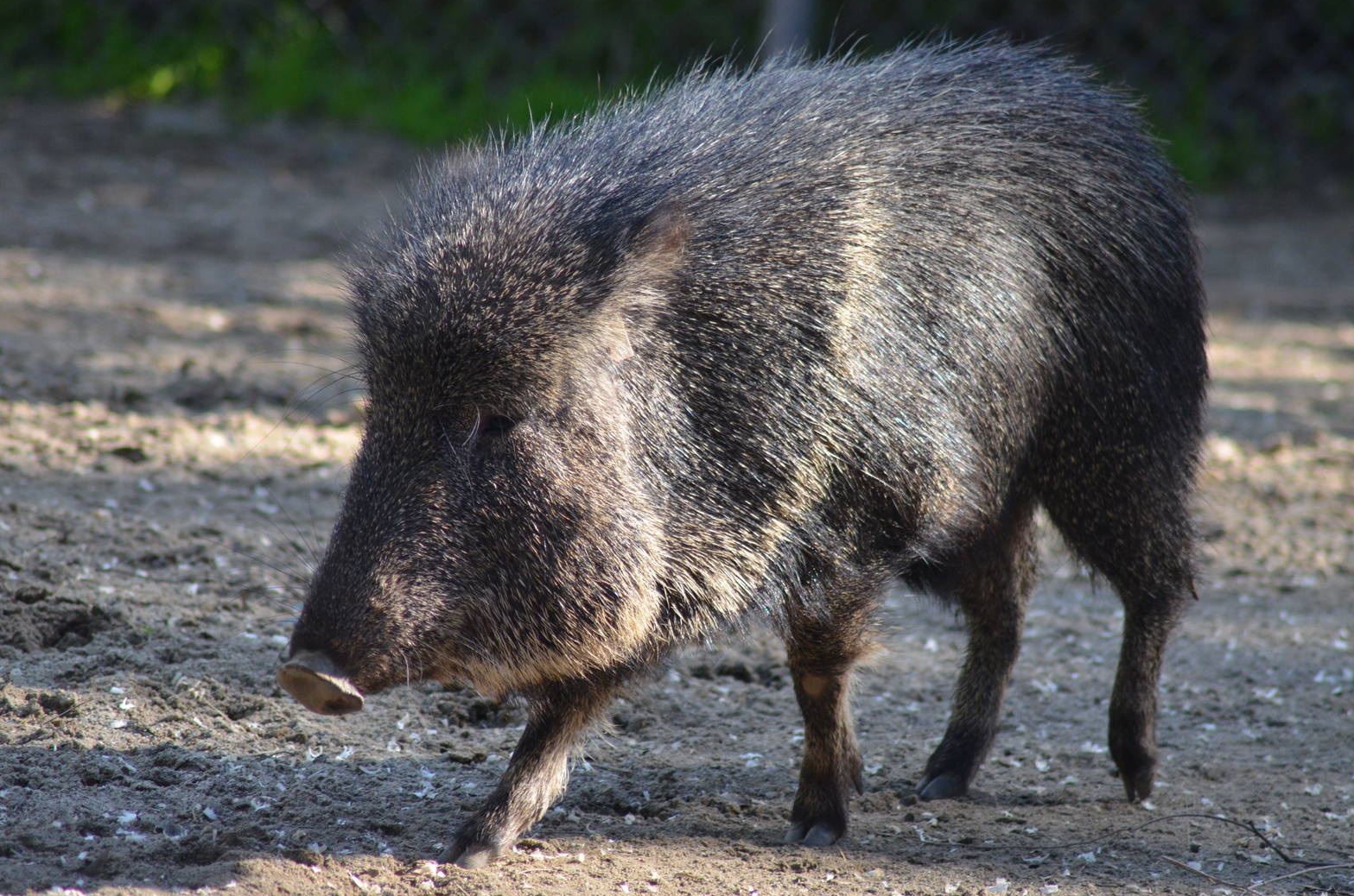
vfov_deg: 4.1
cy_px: 452
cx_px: 671
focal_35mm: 337
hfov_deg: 6.1
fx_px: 12649
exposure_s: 1/500
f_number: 4.8
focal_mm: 220
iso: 800
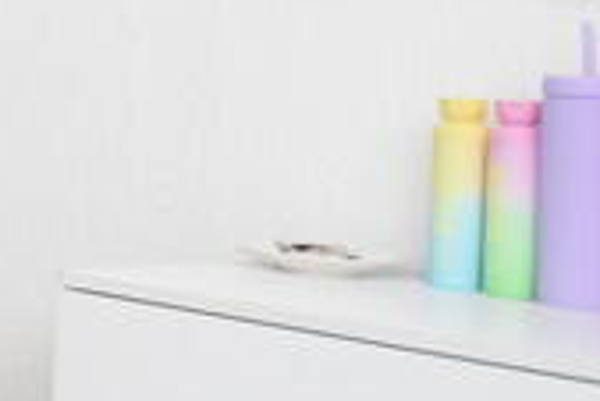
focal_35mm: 91
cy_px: 34
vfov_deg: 14.9
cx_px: -930
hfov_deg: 13.7
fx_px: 1518
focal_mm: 10
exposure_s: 1/160
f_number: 4.5
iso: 800
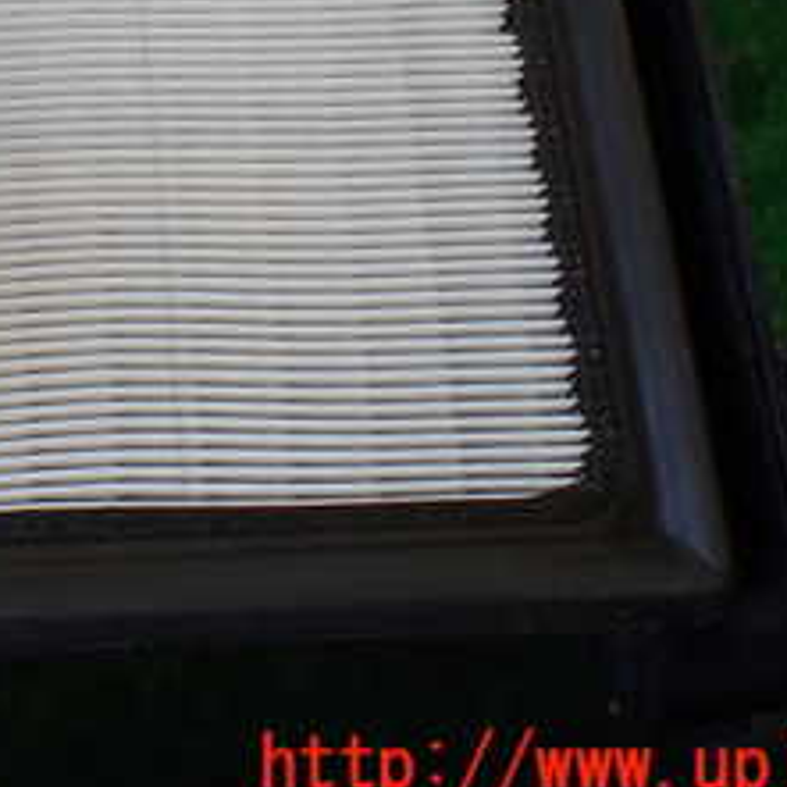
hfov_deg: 23.0
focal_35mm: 72
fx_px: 1852
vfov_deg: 23.1
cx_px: -4
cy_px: 11
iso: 125
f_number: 2.3
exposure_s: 1/125
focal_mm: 5.4
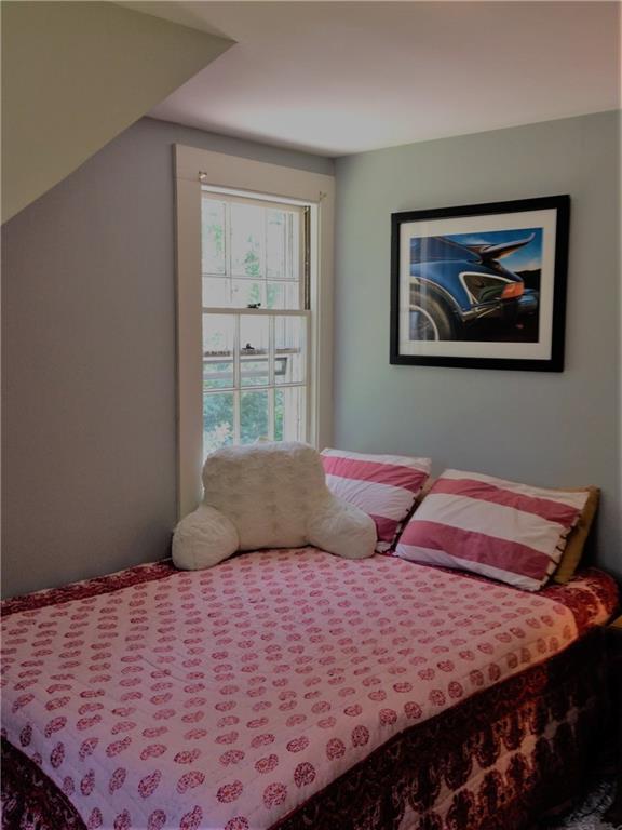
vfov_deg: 55.4
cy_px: 415
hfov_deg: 42.9
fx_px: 791
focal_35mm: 33
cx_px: 311
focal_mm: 4.12
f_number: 2.4
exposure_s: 1/24
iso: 50
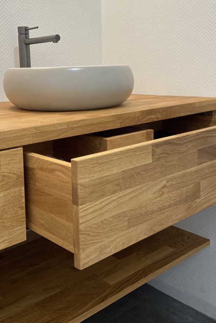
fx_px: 378
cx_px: 102
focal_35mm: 42
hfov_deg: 31.9
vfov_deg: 45.7
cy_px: 107
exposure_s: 1/50
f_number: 1.8
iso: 320
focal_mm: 4.25
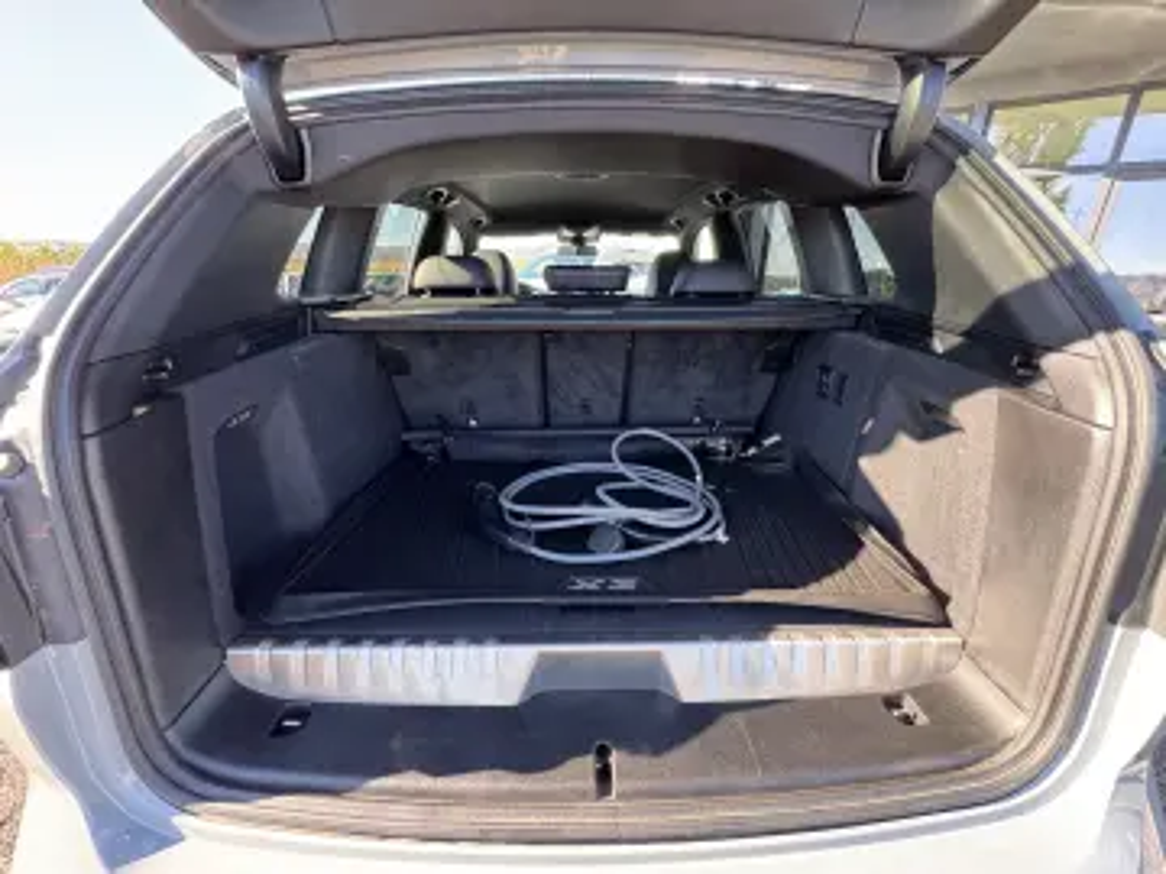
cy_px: 437
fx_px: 472
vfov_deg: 85.7
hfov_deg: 102.1
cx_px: 583
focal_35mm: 14
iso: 200
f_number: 2.2
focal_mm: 2.22
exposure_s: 1/99
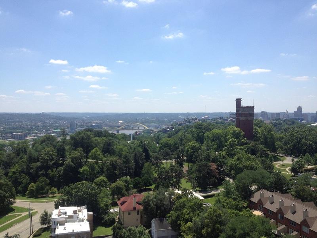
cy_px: 119
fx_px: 321
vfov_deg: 40.7
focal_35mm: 35
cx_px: 158
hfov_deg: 52.6
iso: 50
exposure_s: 1/1783
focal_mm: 4.28
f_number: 2.4
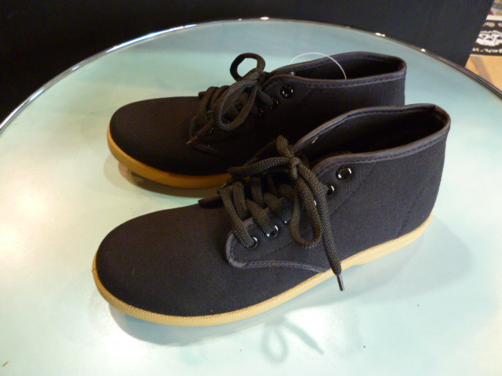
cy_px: 188
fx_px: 406
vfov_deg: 49.7
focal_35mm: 28
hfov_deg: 63.4
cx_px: 251
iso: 400
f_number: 3.1
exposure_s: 1/6
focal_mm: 5
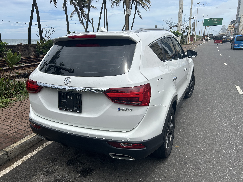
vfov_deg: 53.1
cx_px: 122
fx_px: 183
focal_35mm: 26
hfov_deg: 67.3
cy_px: 91
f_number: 1.5
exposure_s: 1/5076
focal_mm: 5.7
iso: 50
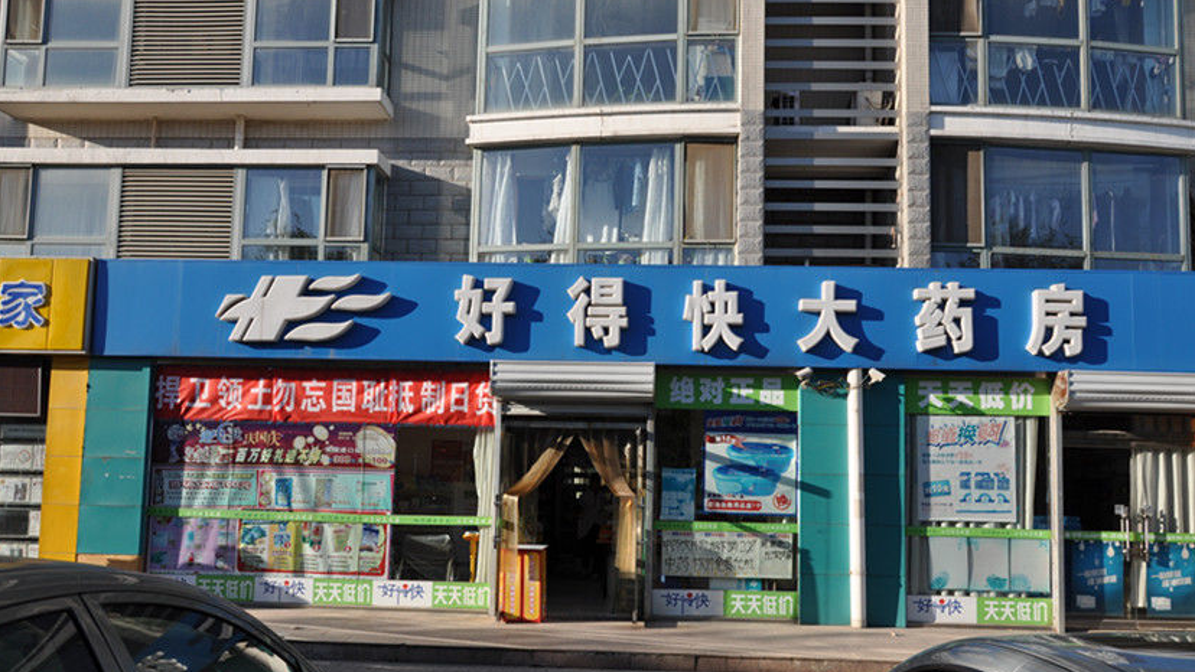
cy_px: 392
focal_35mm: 29
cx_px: 598
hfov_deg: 66.1
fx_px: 919
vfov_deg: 40.1
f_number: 8
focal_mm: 18
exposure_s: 1/250
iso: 200
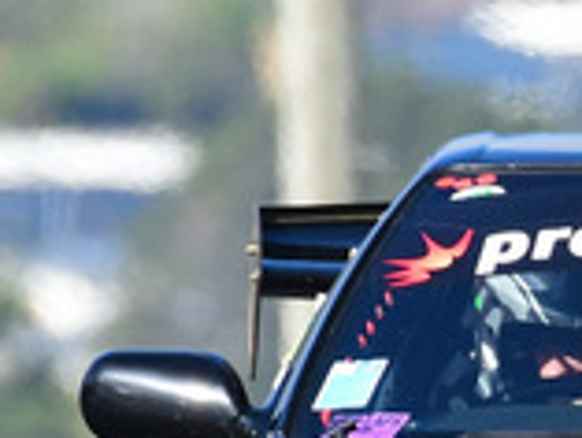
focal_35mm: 3313
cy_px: 401
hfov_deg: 0.6
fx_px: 55744
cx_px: 890
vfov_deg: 0.4
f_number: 8
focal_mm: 450
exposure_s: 1/640
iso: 400
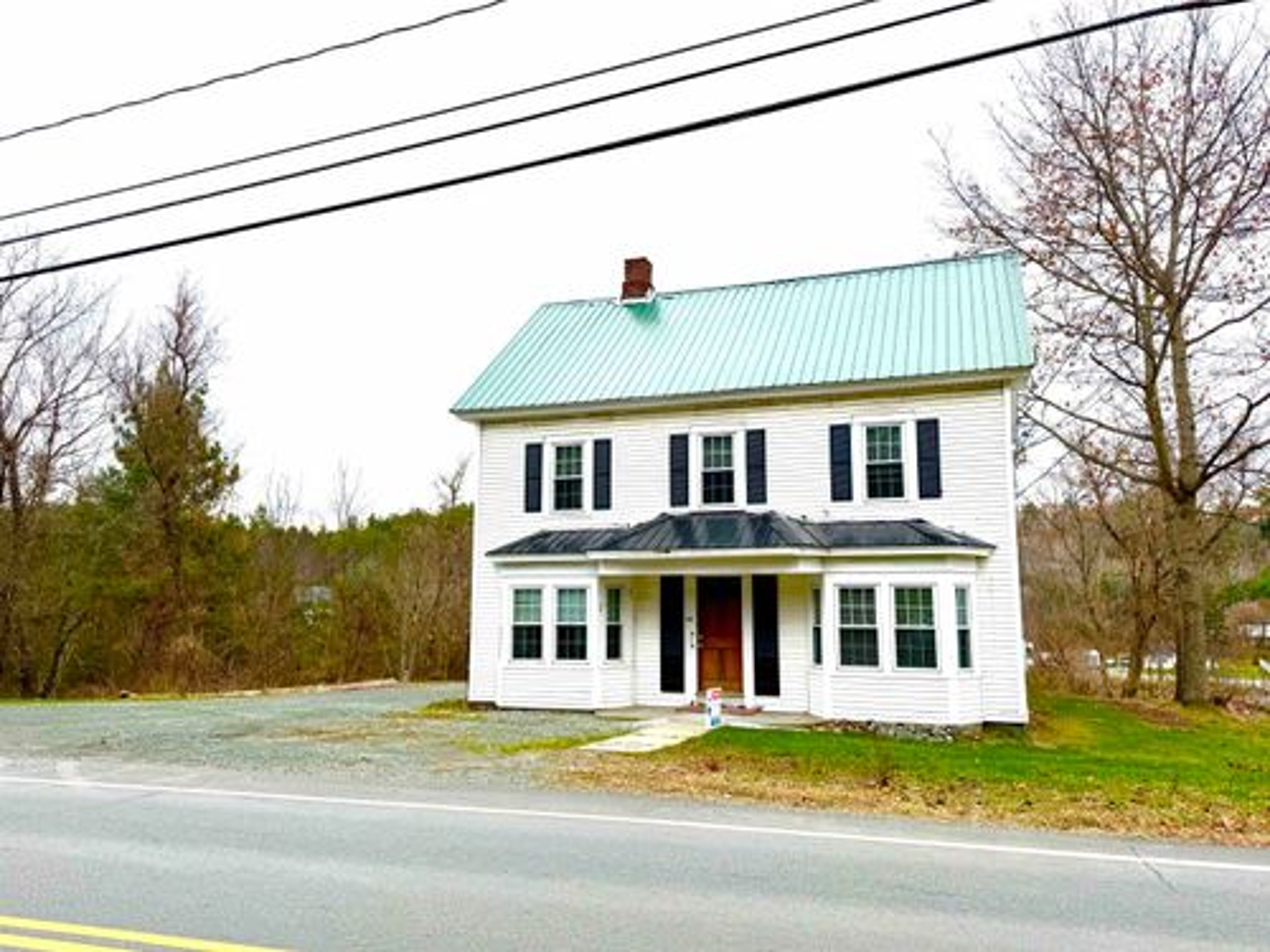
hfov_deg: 71.6
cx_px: 635
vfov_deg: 56.8
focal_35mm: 24
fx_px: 881
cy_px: 476
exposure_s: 1/643
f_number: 1.78
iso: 80
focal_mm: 6.76
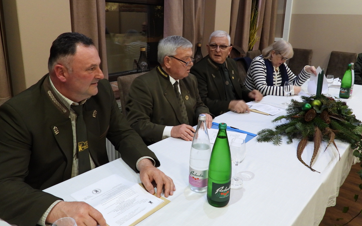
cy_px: 97
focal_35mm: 28
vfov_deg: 44.4
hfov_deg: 66.5
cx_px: 180
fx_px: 276
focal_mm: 4.7
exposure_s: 1/10
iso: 400
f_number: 2.8
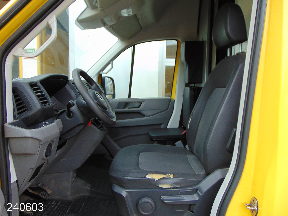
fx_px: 208
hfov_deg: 69.4
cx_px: 144
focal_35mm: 25
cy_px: 108
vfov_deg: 54.9
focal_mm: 4.5
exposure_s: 1/160
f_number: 3
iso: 100
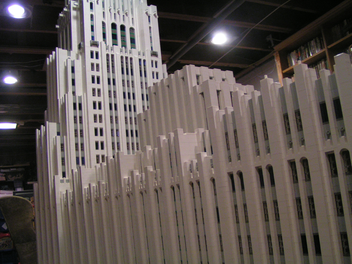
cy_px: 132
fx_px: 386
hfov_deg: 49.0
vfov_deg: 37.7
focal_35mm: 38
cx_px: 176
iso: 200
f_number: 2.8
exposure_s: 1/15
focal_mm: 5.8
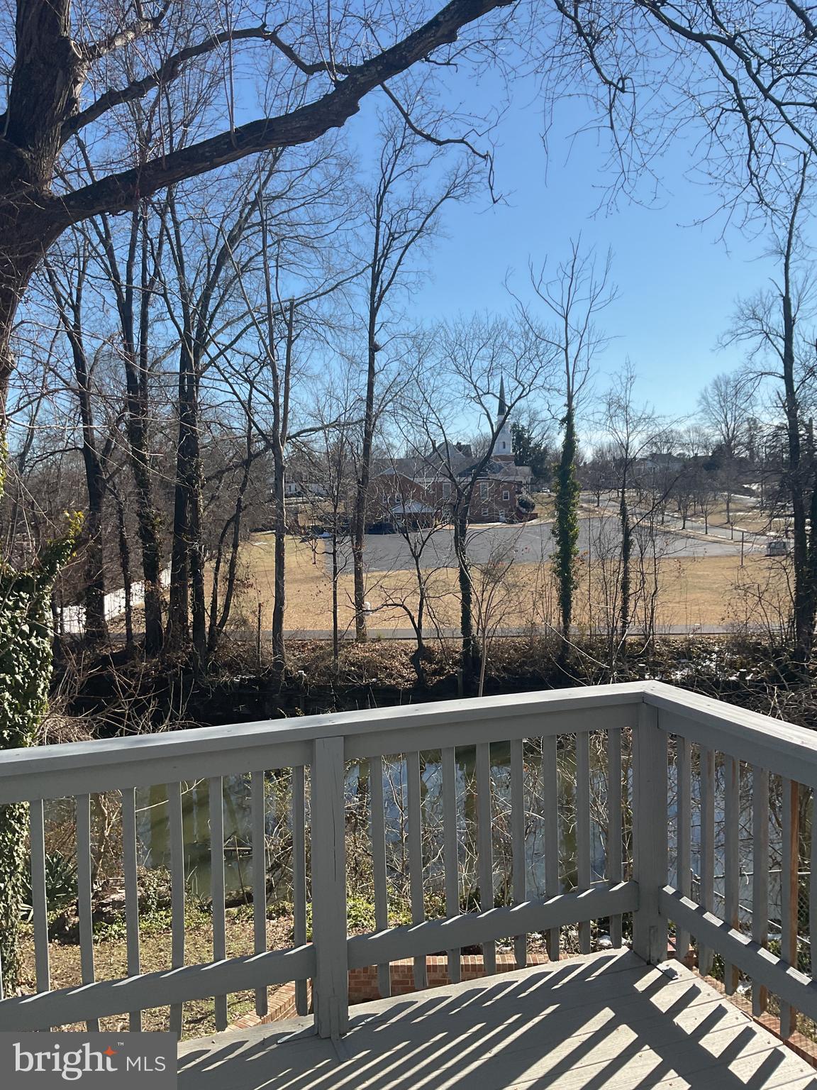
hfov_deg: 48.2
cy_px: 545
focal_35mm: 29
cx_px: 408
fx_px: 913
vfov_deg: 61.7
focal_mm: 3
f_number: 1.8
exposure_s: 1/1577
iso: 16
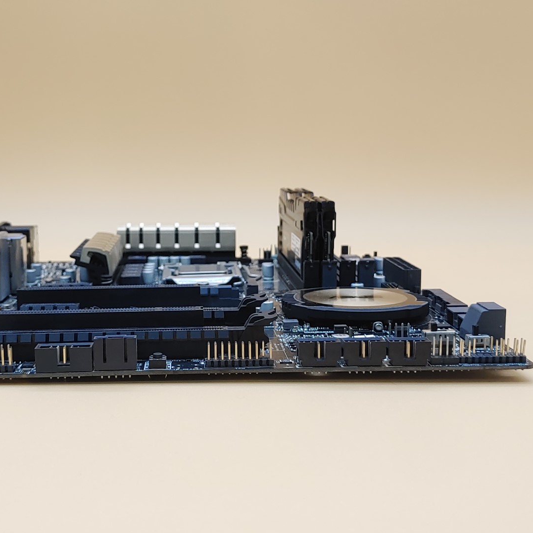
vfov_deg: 32.8
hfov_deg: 32.7
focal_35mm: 52
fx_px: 906
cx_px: 204
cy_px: 267
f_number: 1.8
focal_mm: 4.36
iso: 50
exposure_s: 1/120
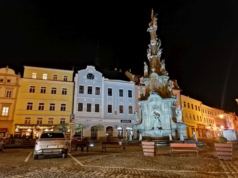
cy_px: 89
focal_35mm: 27
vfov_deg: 51.4
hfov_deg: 65.3
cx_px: 119
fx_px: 186
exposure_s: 1/1.43
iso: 1000
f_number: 1.8
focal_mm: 4.75
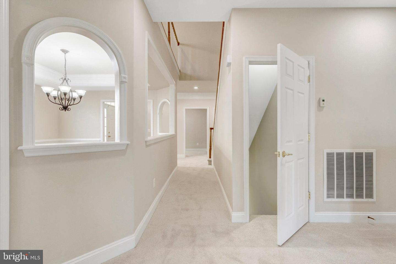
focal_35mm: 16
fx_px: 176
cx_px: 198
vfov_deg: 73.7
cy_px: 132
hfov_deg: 96.7
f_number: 8
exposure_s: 1/50
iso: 1250
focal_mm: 16
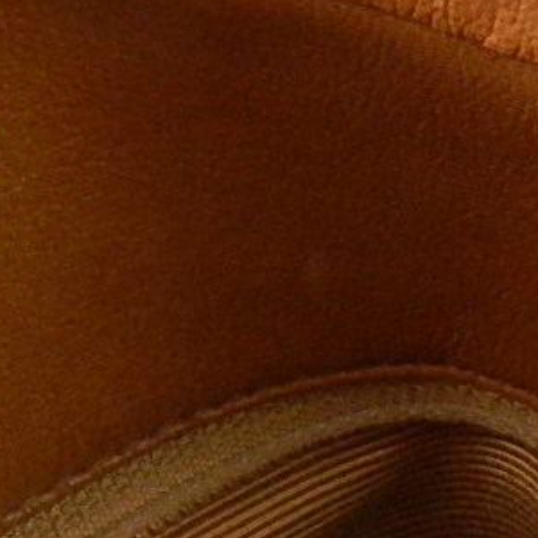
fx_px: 2567
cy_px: 974
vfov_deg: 11.1
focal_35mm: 146
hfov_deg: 11.5
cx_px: 811
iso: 400
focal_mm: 5.6
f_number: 3.2
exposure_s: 1/40
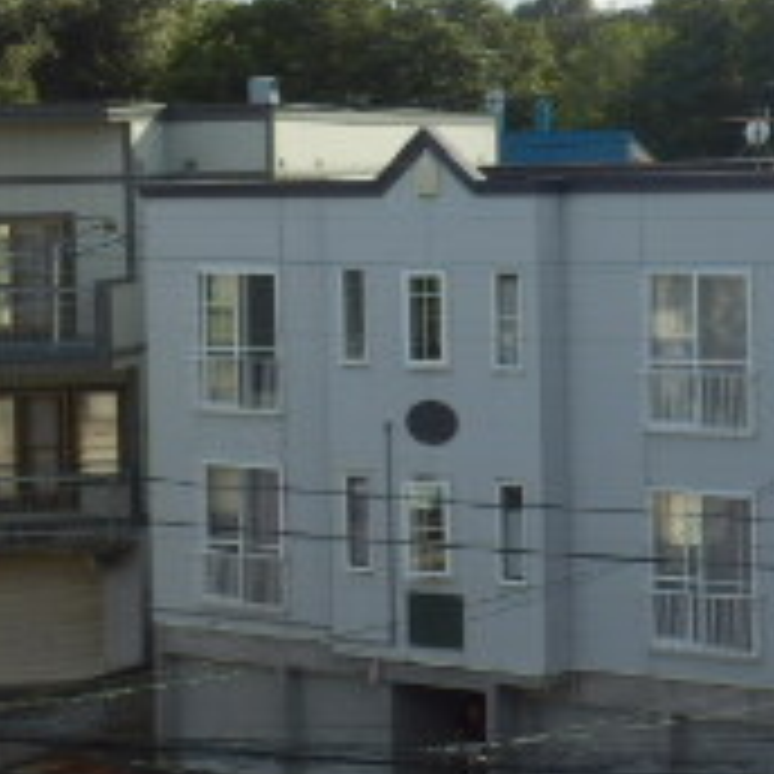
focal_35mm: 79
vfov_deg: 21.6
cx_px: 1174
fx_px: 1998
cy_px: 153
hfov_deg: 19.1
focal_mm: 4.2
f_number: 3
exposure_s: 1/640
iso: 80
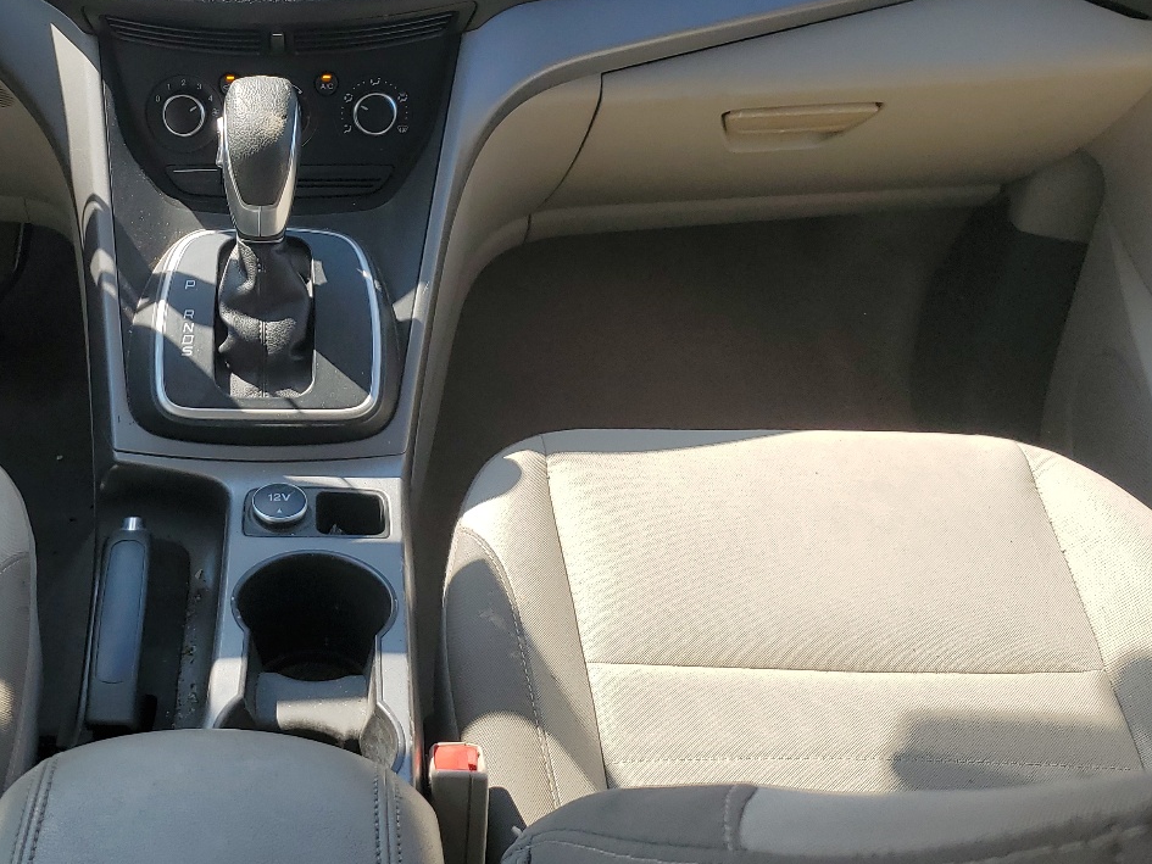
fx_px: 1464
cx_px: 234
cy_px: 255
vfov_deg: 32.5
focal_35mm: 44
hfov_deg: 41.2
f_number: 1.5
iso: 50
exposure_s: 1/769
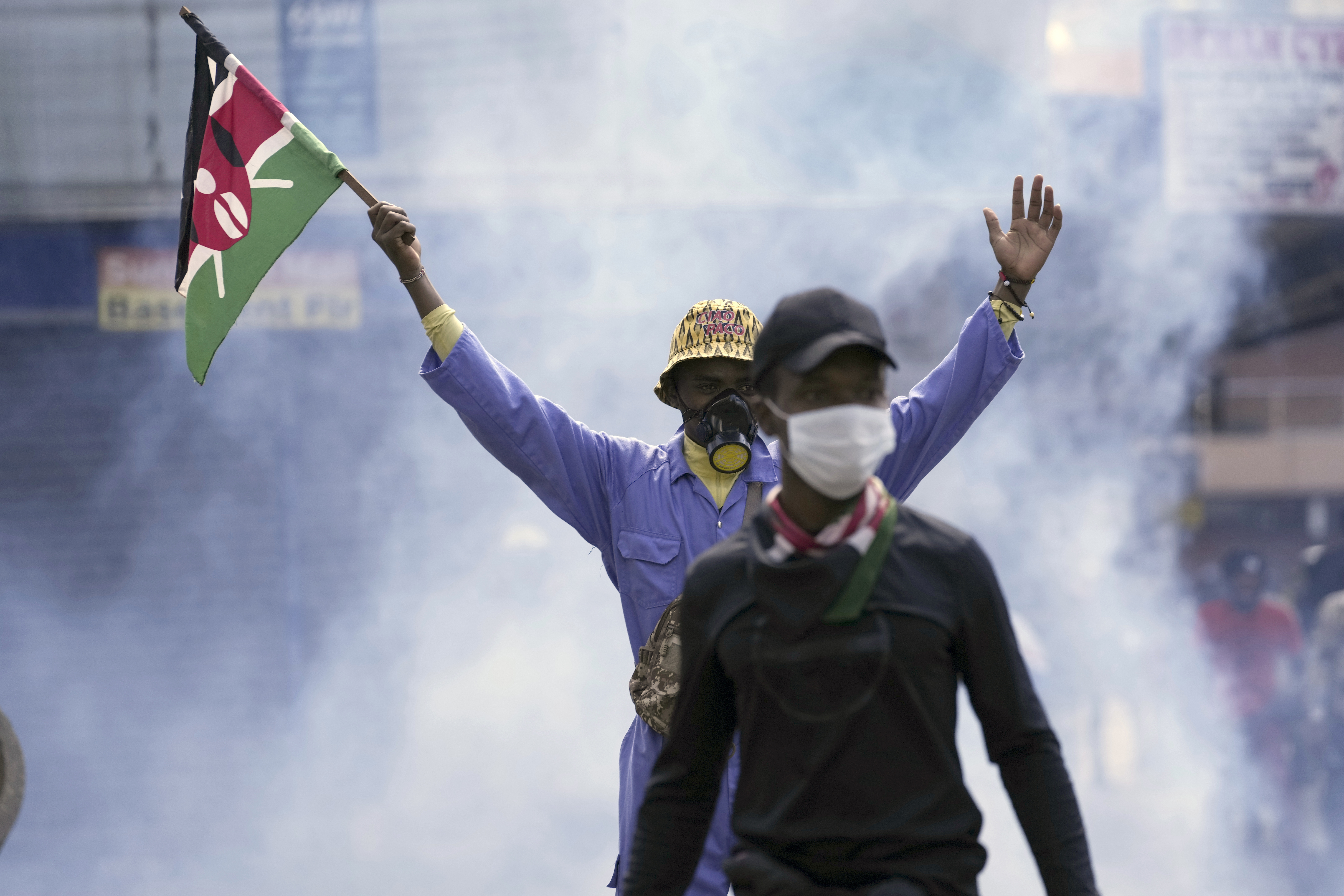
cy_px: 446
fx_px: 6981
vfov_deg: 7.3
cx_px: 675
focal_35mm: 187
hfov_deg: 11.0
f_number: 4.5
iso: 800
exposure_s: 1/1600
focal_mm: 186
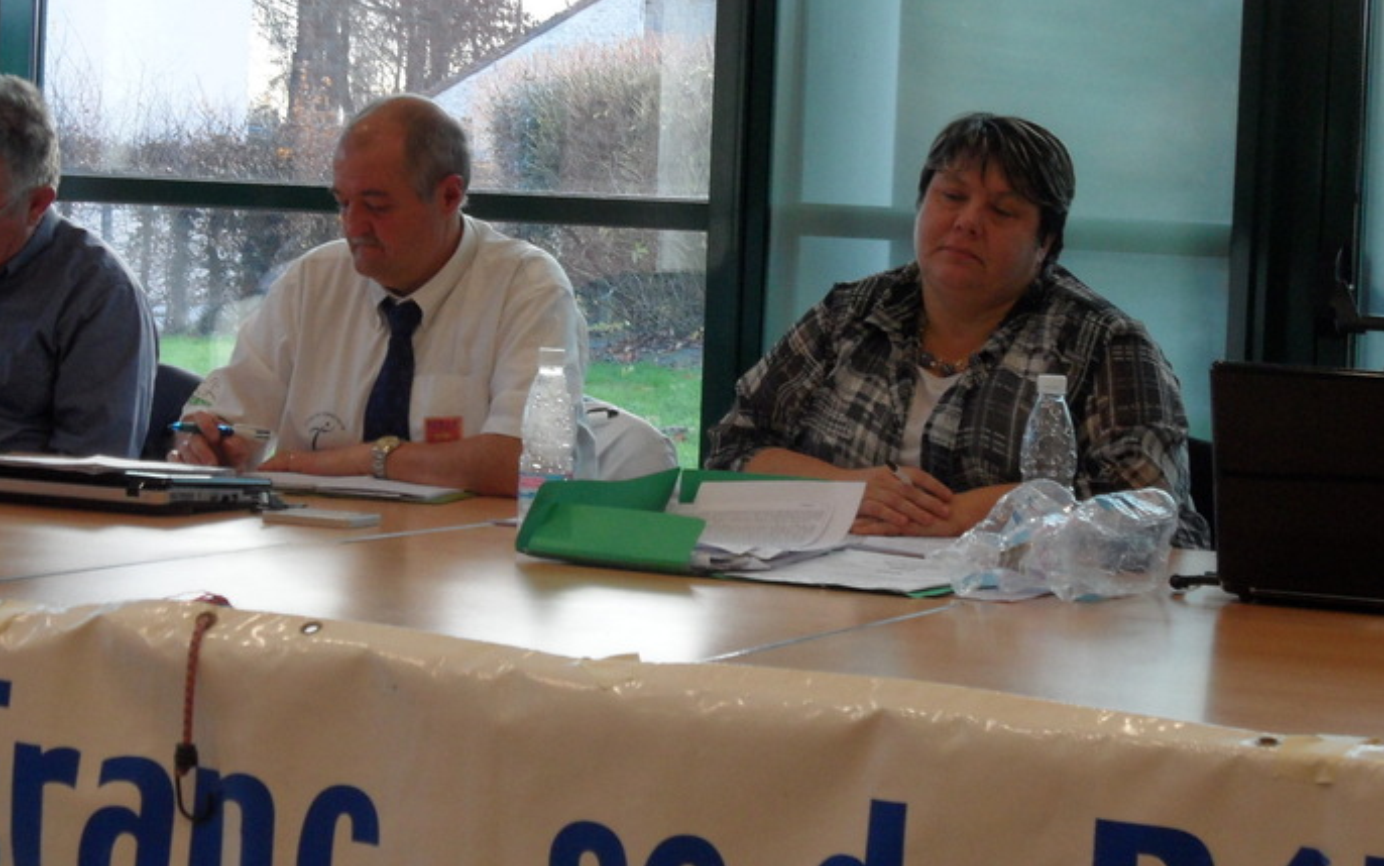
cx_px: 722
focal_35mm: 89
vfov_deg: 14.7
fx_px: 3357
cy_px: 301
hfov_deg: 23.3
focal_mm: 10.3
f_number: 4
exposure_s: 1/45
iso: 200
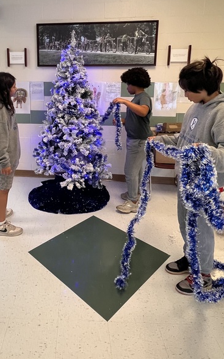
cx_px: 64
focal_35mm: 24
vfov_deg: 73.2
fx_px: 235
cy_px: 128
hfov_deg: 49.5
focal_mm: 1.57
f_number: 1.8
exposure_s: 1/120
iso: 250
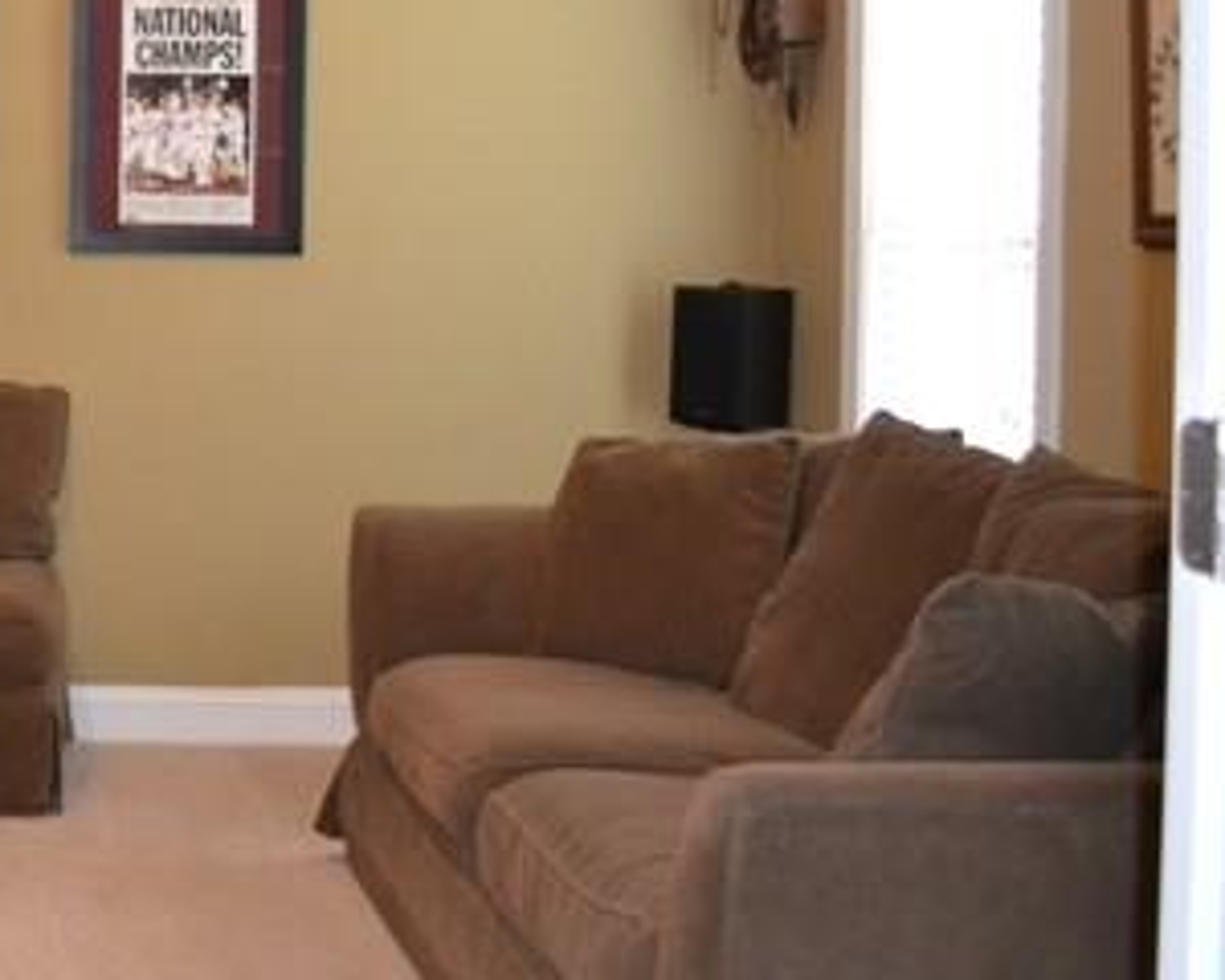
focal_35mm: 60
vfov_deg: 24.9
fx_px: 2175
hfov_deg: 29.0
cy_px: 186
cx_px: -65
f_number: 3.8
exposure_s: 1/60
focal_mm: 20
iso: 3200
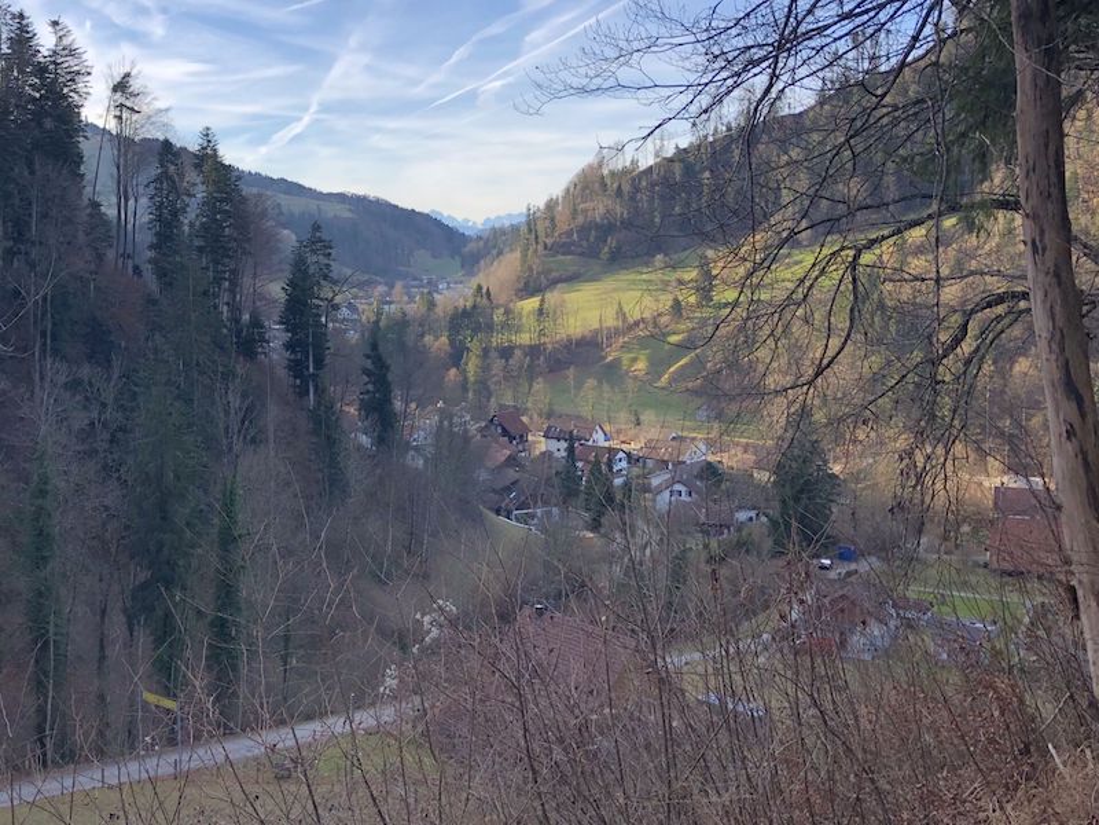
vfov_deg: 49.7
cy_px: 412
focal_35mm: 28
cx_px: 550
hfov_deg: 63.4
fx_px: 889
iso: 20
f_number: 1.8
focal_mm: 3.99
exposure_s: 1/666
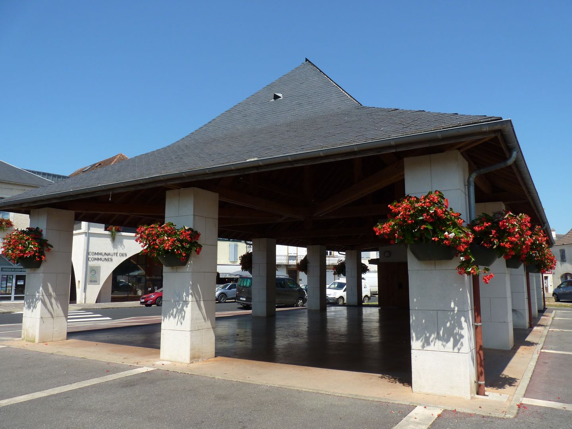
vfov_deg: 51.4
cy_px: 214
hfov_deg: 65.3
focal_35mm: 27
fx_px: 446
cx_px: 286
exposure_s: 1/640
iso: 80
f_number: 3.6
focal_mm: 4.8
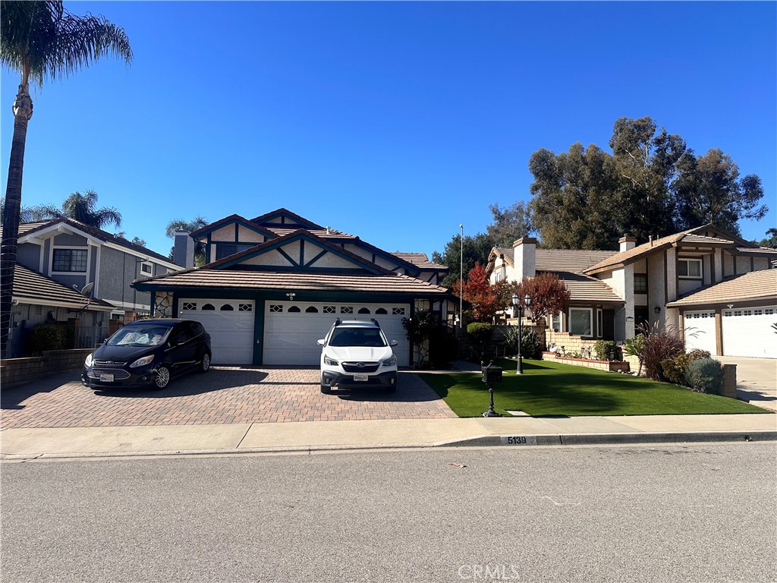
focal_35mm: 24
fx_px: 539
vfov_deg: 56.8
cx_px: 388
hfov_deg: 71.6
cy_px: 292
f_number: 1.78
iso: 80
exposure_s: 1/4545
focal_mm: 6.86
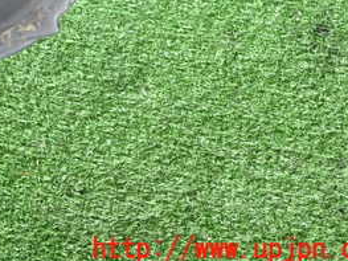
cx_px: -5
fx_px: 643
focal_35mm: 64
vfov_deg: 21.6
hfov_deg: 28.3
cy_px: -32
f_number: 2.2
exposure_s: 1/40
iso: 200
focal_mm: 5.05
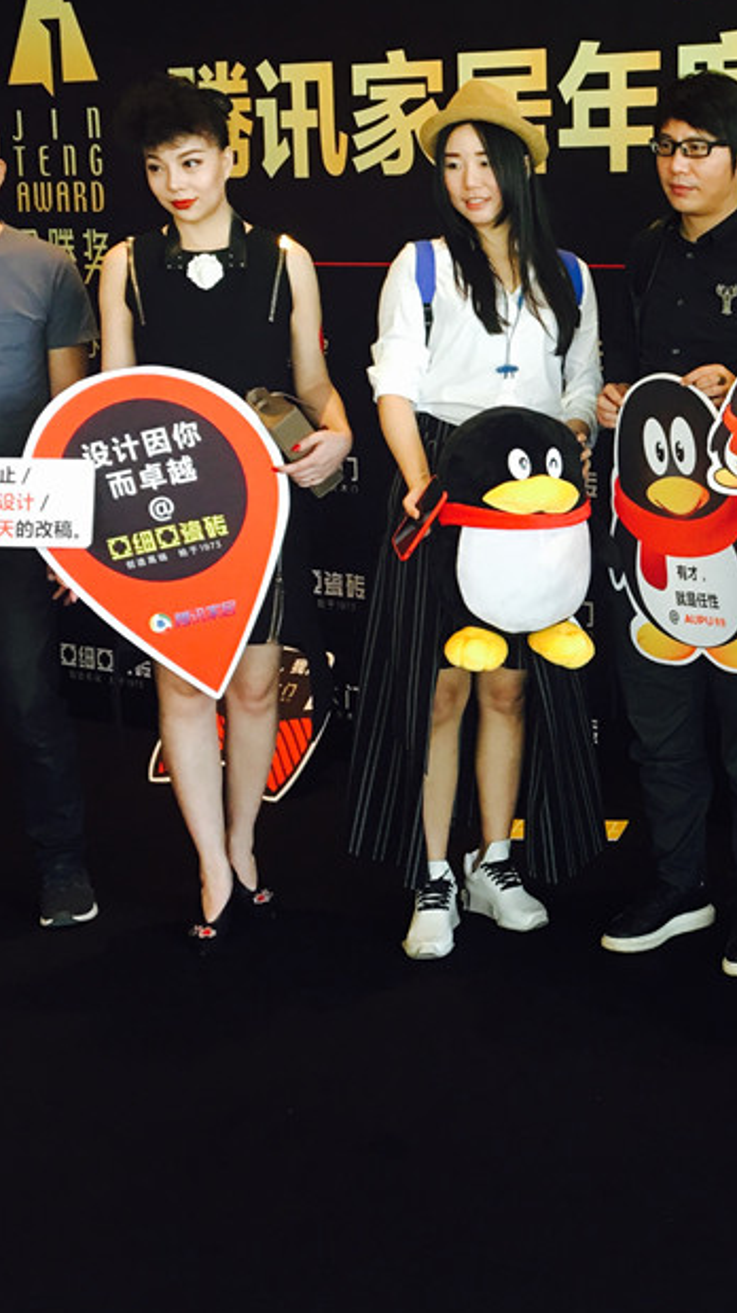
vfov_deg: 40.5
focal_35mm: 51
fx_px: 1775
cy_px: 544
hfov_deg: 22.0
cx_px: 834
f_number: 2.2
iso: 100
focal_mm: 4.15
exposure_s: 1/33
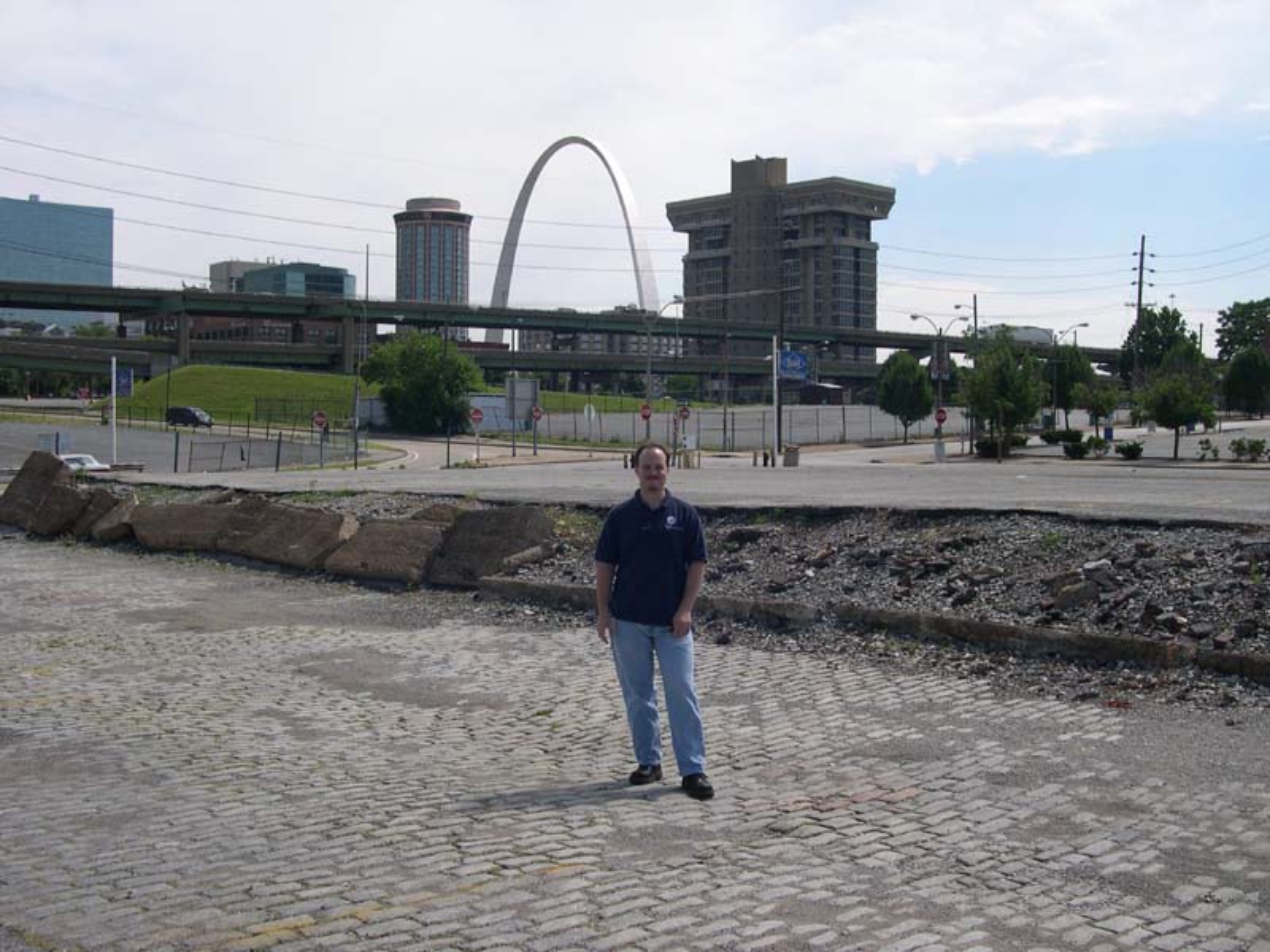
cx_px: 635
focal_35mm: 38
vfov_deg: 37.7
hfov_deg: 49.0
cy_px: 476
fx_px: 1394
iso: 100
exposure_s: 1/236
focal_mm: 8
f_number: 7.6
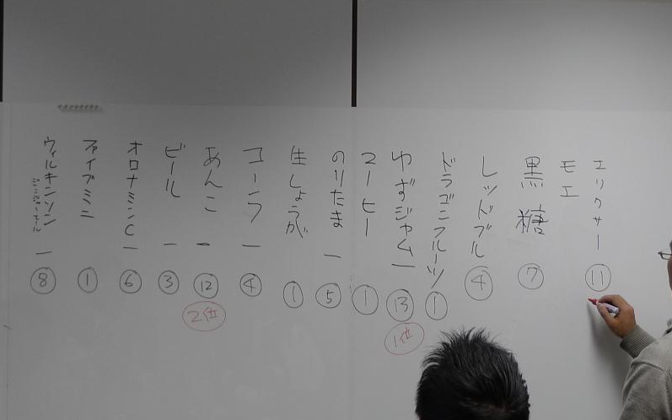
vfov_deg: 19.4
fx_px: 1227
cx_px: 336
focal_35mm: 67
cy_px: 191
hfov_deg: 30.6
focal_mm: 7.4
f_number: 2.3
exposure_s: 1/50
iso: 125
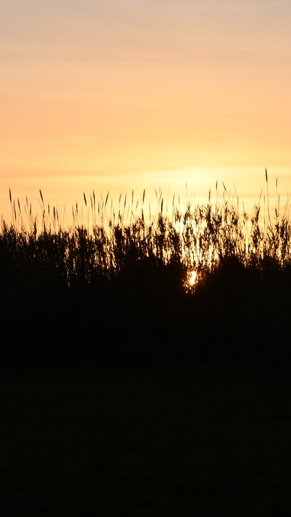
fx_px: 2608
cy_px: 258
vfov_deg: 11.3
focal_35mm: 190
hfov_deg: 6.4
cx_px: 133
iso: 100
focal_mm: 80
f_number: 9
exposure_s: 1/320
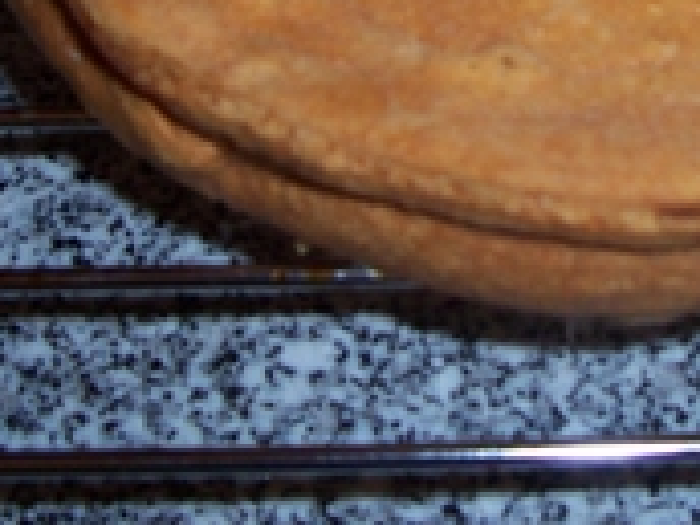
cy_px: -138
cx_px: 615
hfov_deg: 21.6
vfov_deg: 15.8
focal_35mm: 89
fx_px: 1800
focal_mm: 5.6
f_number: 2.7
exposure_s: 1/60
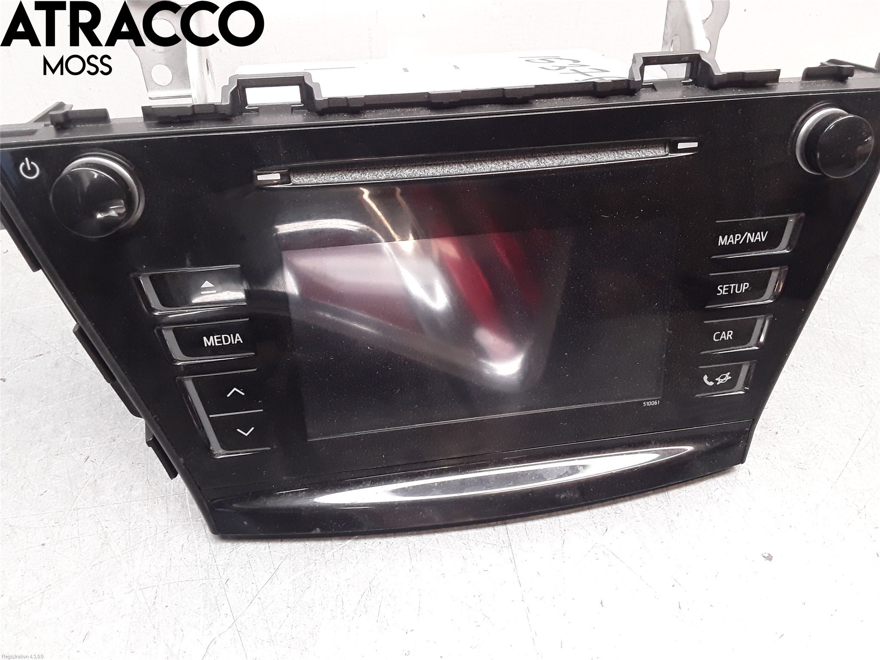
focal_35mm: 28
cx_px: 440
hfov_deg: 63.4
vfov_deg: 49.7
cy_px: 330
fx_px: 712
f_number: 1.9
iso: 100
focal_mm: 2.91
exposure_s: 1/50
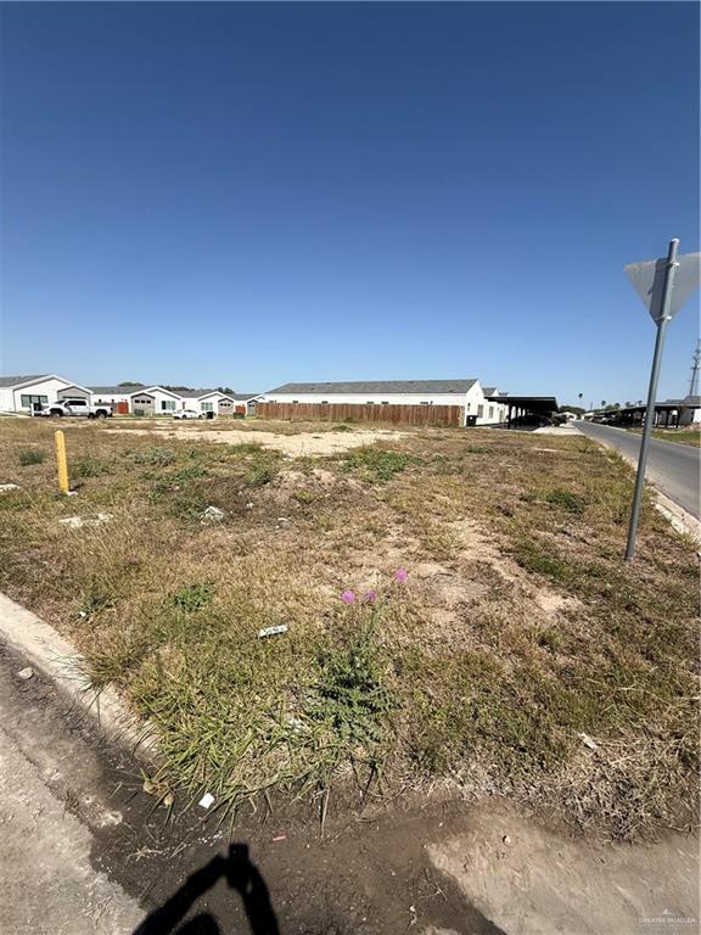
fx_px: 378
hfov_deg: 85.7
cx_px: 350
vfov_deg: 102.1
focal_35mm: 14
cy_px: 468
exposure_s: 1/3460
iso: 50
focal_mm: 2.22
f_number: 2.2
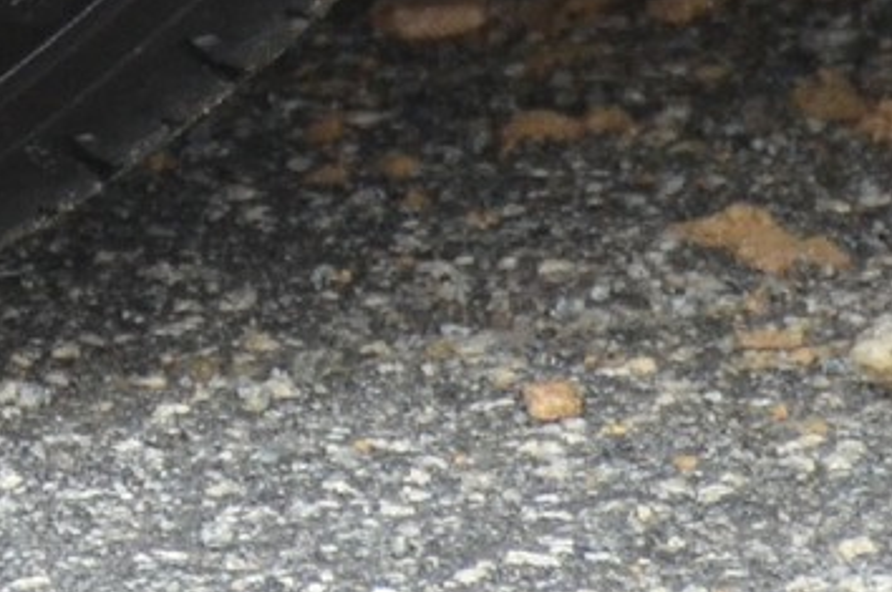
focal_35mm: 741
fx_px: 18335
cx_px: -1305
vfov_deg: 1.8
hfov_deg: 2.8
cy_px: -1312
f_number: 5
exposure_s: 1/500
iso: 800
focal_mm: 70
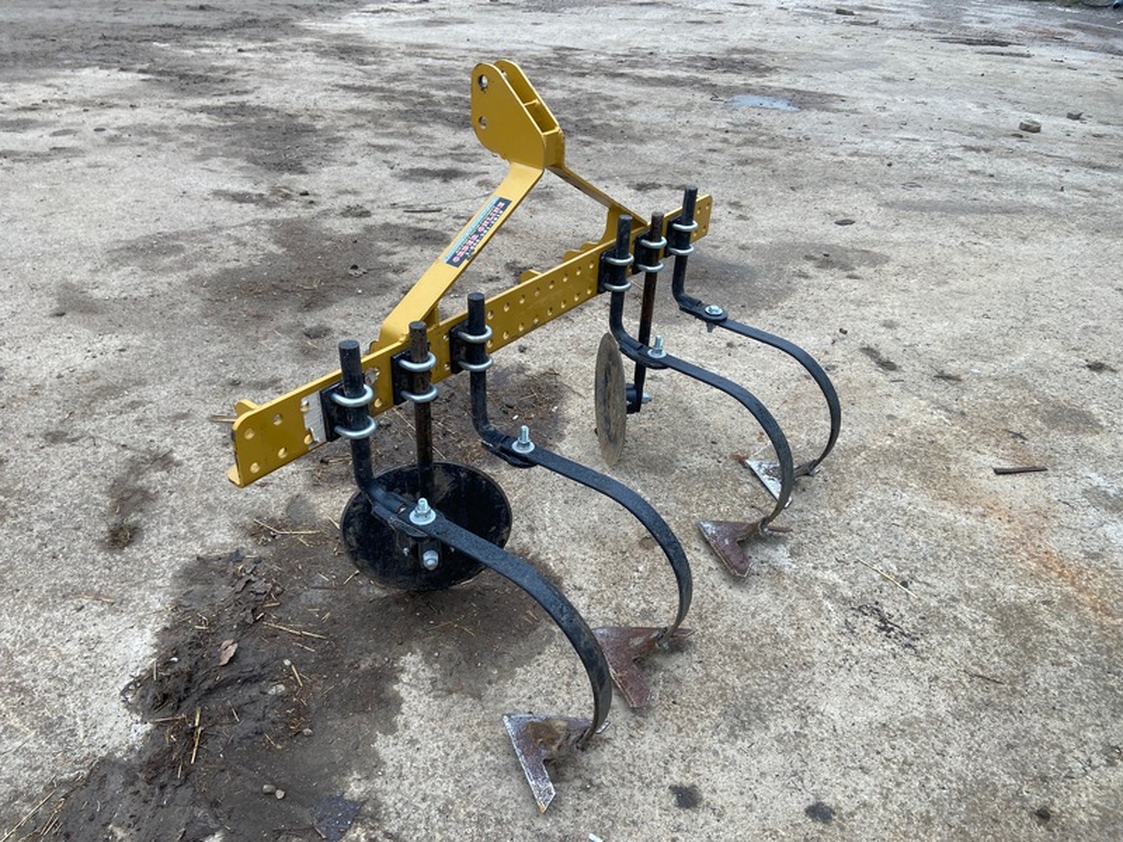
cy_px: 421
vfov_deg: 53.1
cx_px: 562
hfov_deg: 67.3
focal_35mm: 26
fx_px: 843
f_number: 1.8
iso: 32
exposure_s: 1/121
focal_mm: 4.25
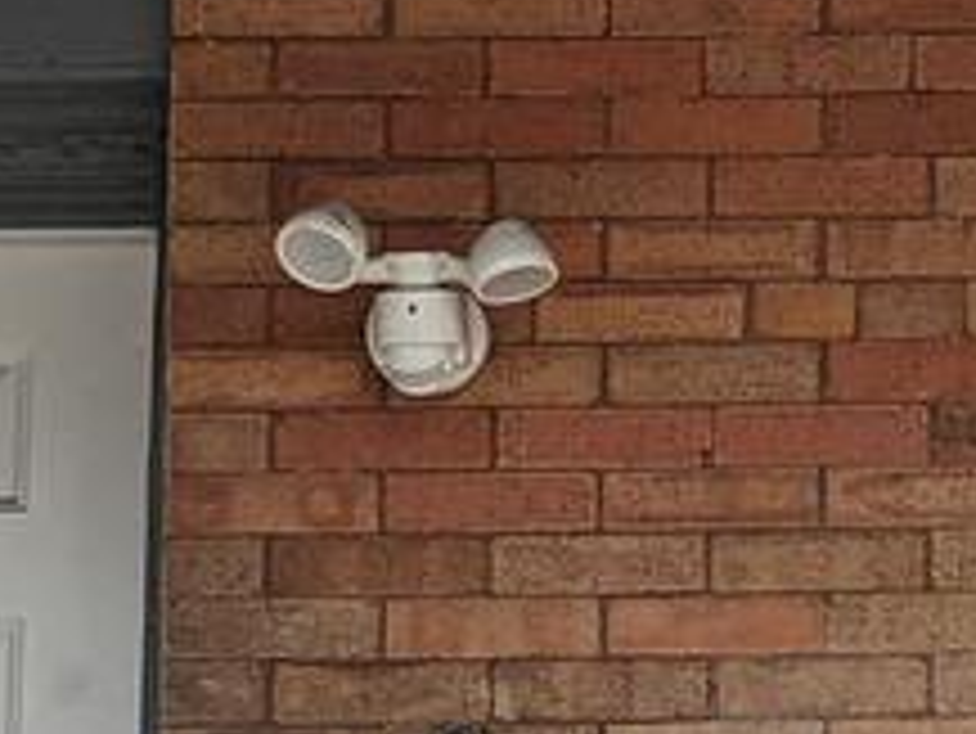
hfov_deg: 10.9
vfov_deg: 8.3
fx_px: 5050
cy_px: 775
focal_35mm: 179
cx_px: 1142
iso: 54
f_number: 1.73
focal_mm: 4.38
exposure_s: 1/1174
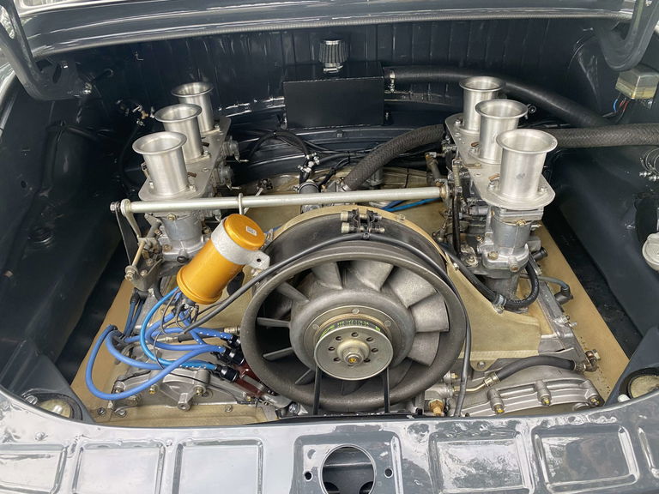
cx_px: 330
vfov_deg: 53.1
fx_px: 495
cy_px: 247
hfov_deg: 67.3
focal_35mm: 26
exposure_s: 1/92
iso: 125
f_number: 1.8
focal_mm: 4.25
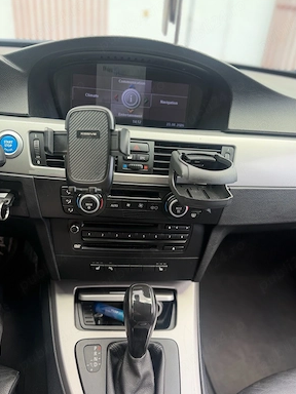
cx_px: 152
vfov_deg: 69.4
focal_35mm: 25
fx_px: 285
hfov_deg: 54.9
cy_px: 198
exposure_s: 1/180
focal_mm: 6.76
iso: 100
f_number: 1.78
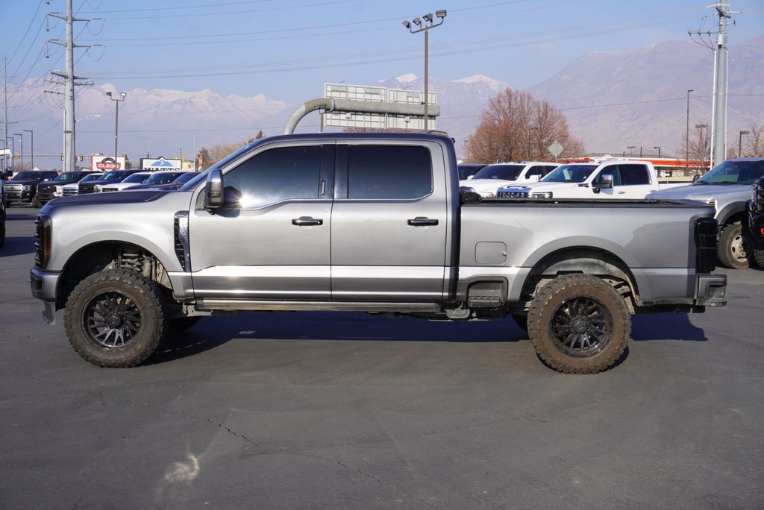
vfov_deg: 29.0
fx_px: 987
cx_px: 382
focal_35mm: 46
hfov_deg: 42.3
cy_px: 255
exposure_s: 1/125
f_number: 11
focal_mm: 31
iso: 100
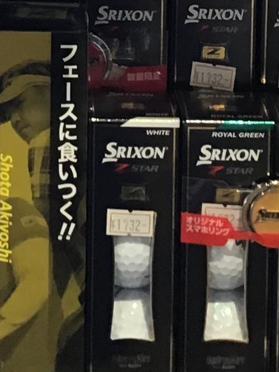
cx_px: 15
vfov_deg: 12.2
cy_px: -315
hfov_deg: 10.0
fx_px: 1580
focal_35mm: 147
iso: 80
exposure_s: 1/30
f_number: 2.4
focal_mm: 3.3
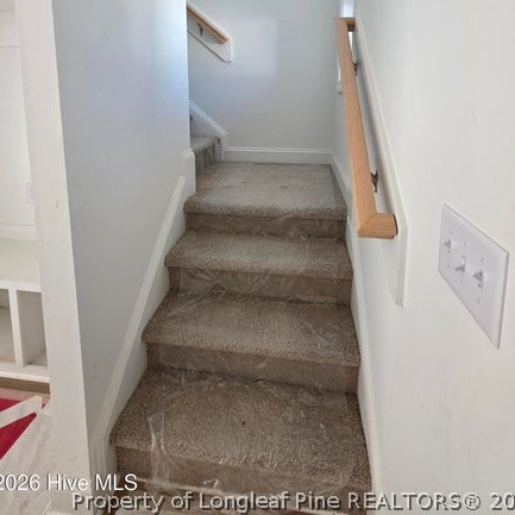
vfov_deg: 78.4
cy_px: 137
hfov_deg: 84.0
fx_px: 286
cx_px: 260
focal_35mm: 17
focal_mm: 2.2
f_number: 1.9
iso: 80
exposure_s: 1/120
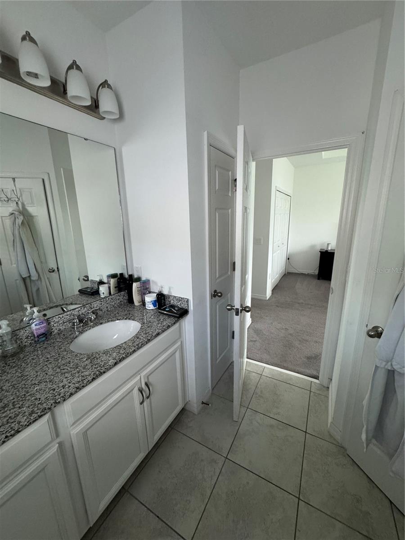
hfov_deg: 85.7
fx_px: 218
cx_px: 202
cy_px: 270
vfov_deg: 102.1
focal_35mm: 14
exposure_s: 1/60
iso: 320
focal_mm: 2.22
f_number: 2.2
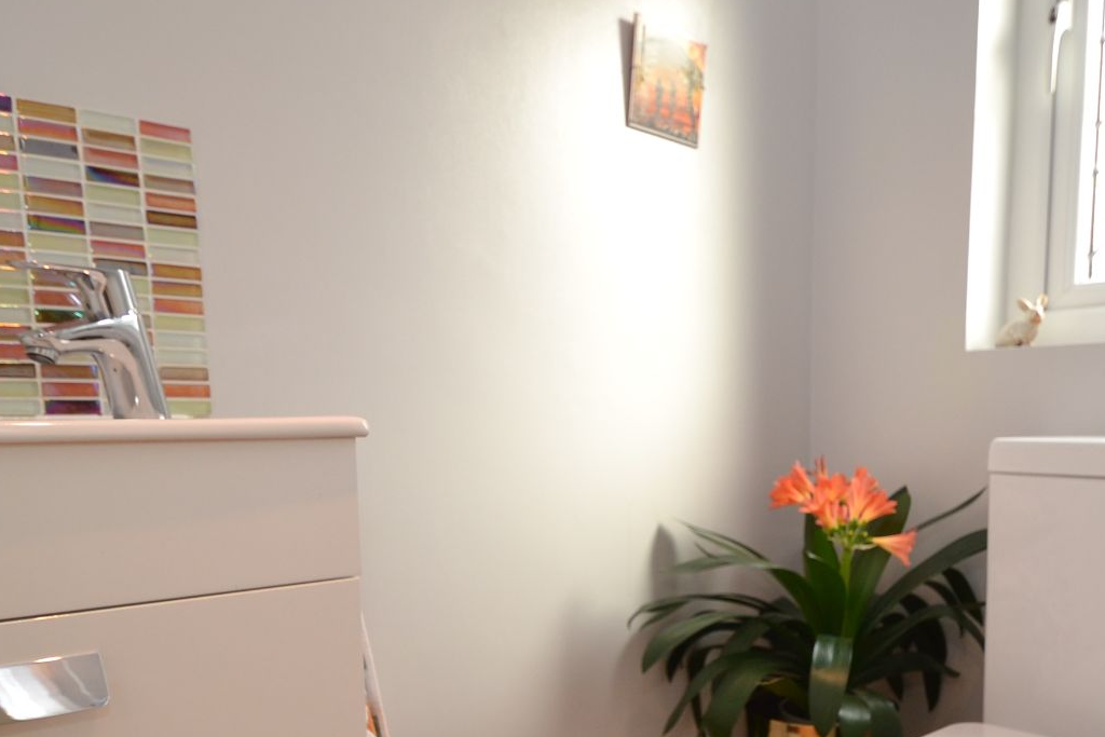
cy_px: 535
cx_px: 677
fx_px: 921
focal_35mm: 30
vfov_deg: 42.5
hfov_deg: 61.3
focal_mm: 10
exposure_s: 1/60
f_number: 4
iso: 400
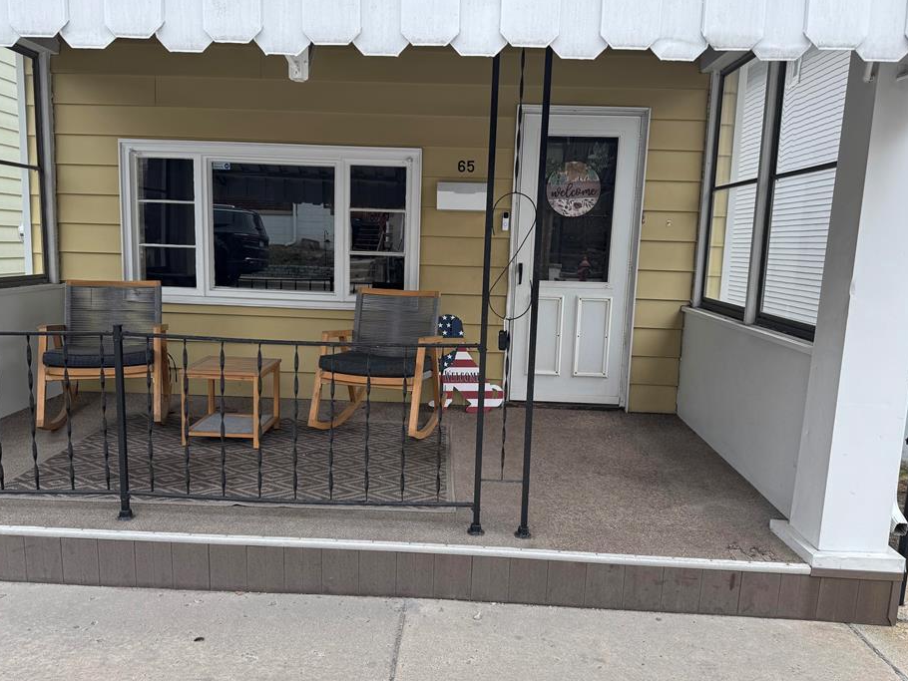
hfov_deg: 65.3
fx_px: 708
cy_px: 346
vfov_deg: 51.4
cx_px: 434
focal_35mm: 27
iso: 80
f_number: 1.78
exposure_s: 1/639
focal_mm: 6.76
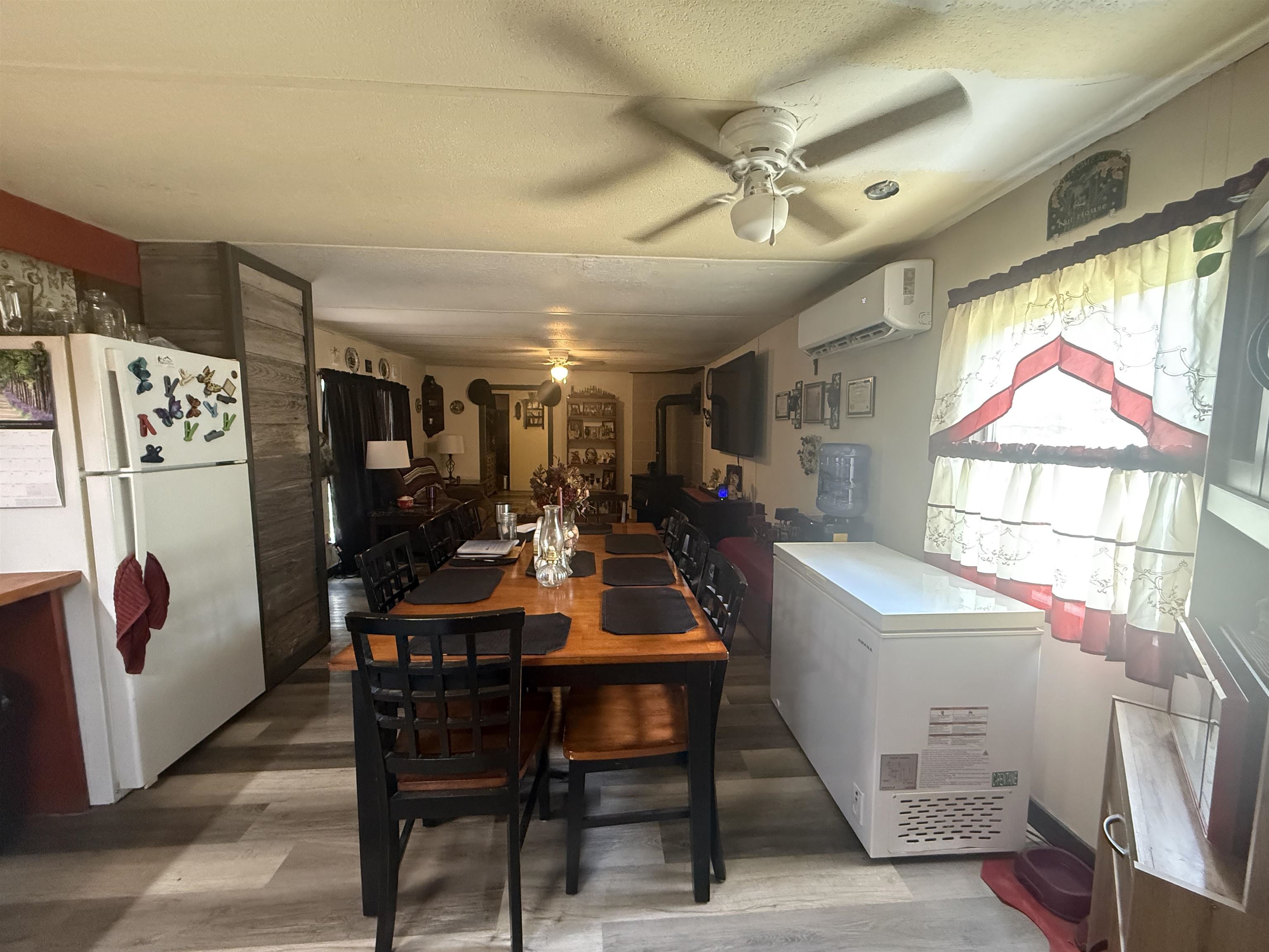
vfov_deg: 85.7
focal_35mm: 14
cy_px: 476
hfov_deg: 102.1
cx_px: 634
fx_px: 513
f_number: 2.2
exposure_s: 1/60
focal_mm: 2.22
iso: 800
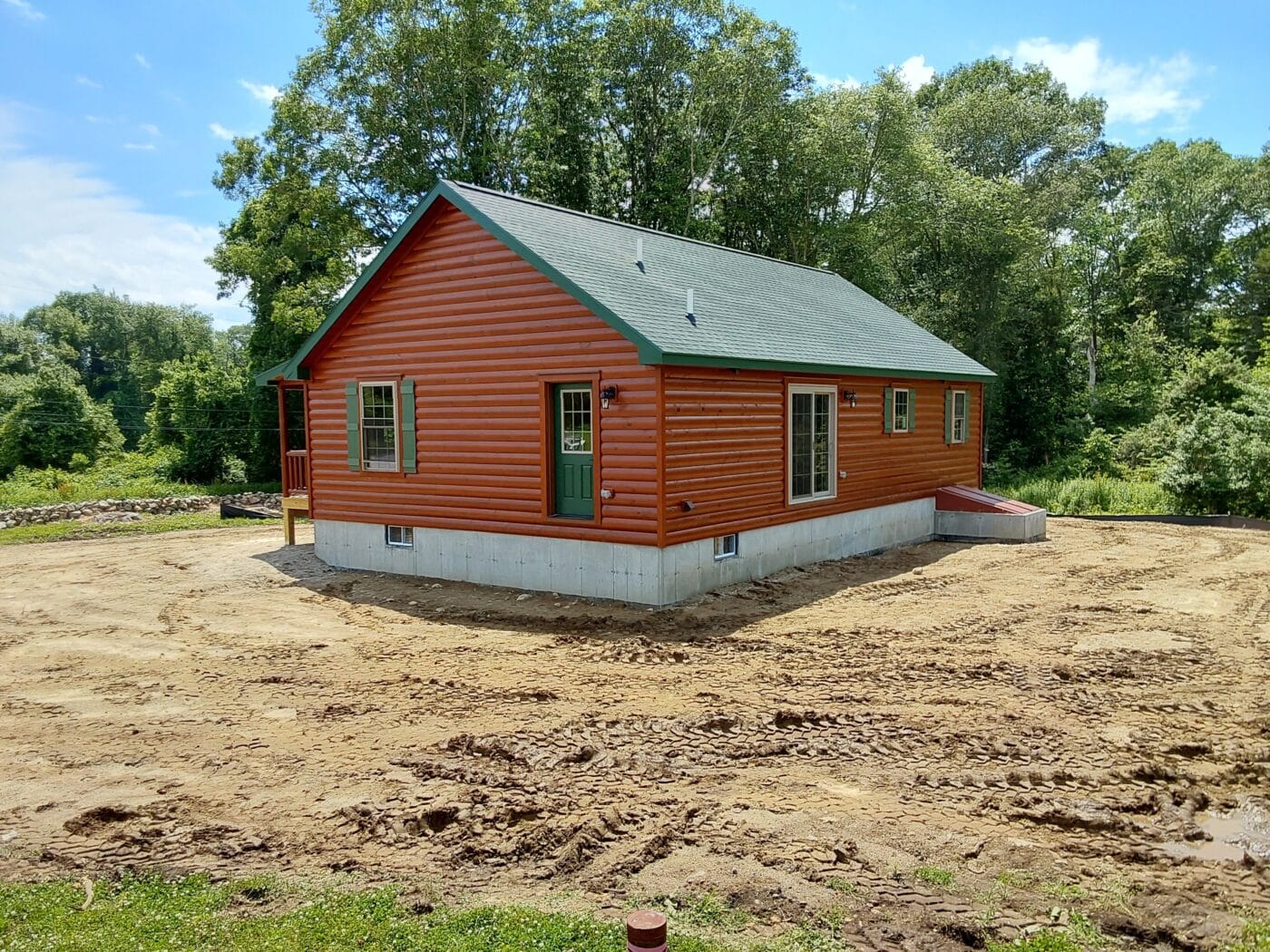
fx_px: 1027
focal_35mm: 28
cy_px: 476
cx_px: 635
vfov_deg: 49.7
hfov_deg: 63.4
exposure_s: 1/1062
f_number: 1.9
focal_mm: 2.91
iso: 50
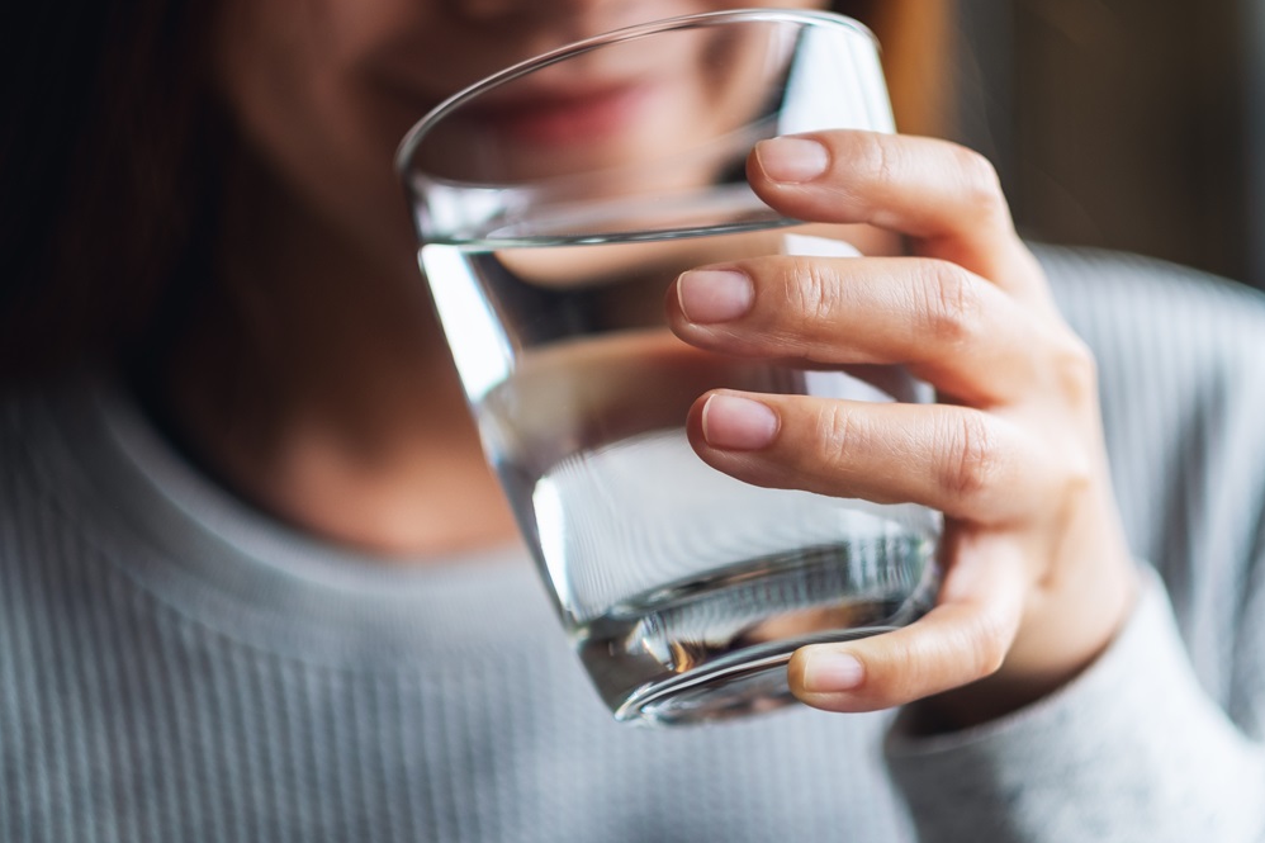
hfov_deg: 20.2
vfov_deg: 13.5
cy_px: 418
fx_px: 3548
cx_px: 639
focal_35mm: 101
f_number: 1.2
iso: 200
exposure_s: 1/950
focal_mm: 56
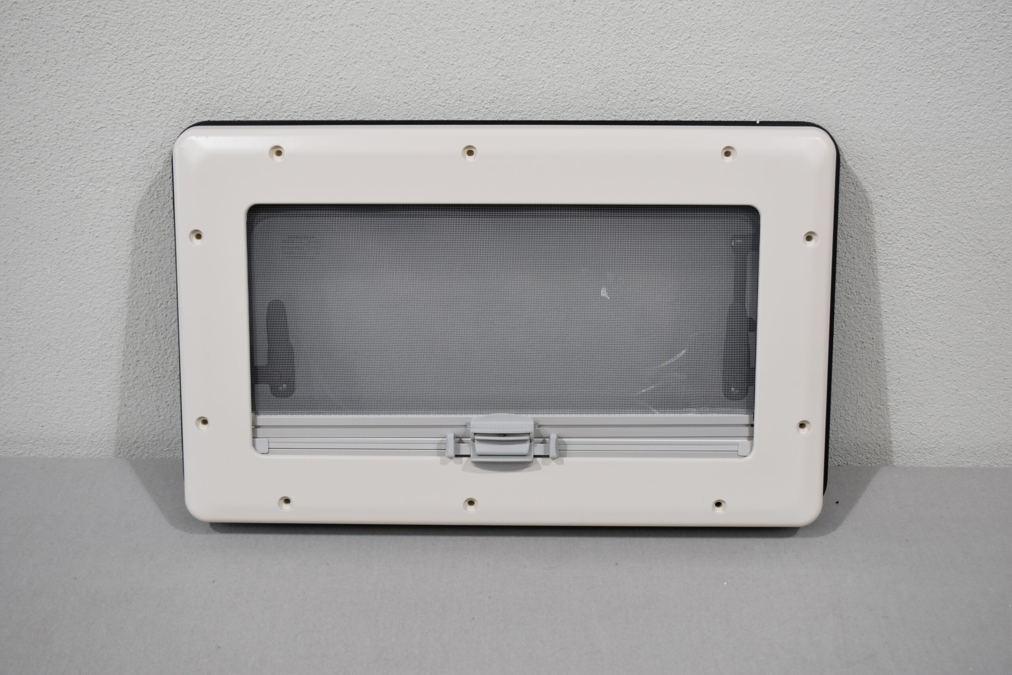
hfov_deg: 42.3
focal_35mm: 46
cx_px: 506
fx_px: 1307
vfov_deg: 28.9
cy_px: 338
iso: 400
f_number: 5.6
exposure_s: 1/125
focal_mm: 31
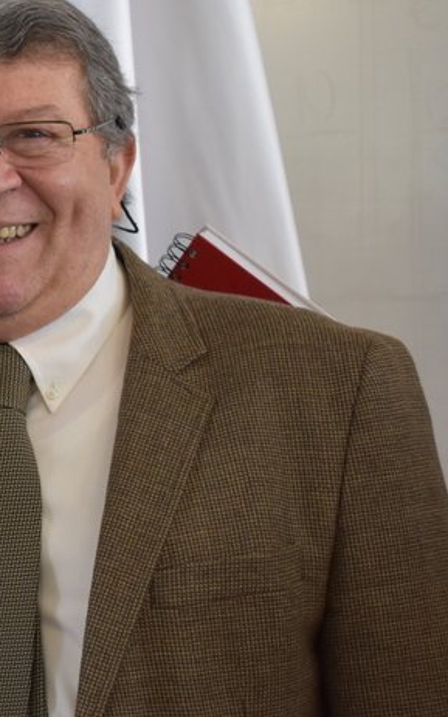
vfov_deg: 18.8
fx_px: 2170
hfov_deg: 10.8
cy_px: 286
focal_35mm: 111
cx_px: -431
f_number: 4.2
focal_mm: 28
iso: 800
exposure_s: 1/60
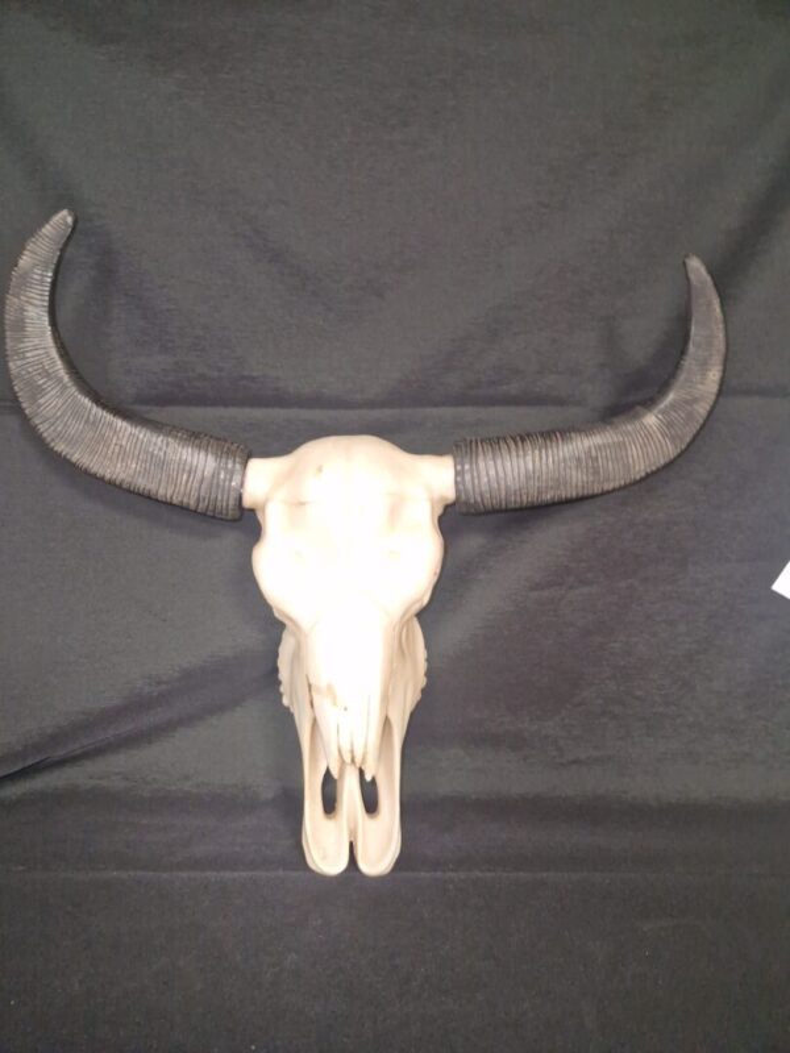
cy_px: 526
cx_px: 395
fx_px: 700
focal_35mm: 23
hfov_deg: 58.9
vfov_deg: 73.9
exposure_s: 1/10
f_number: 1.8
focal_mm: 5.4
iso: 299
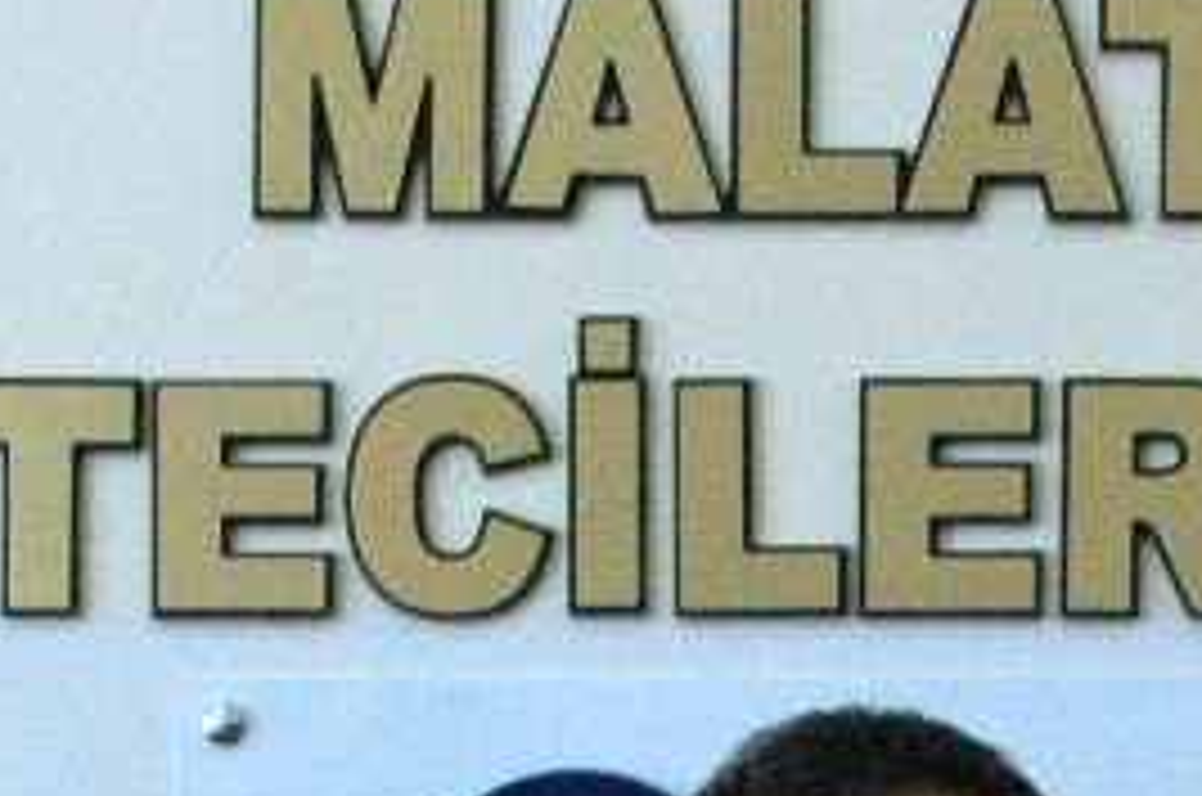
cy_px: 1920
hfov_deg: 8.7
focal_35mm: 237
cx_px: 815
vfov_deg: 5.6
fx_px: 7899
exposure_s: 1/160
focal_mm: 28
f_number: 6.3
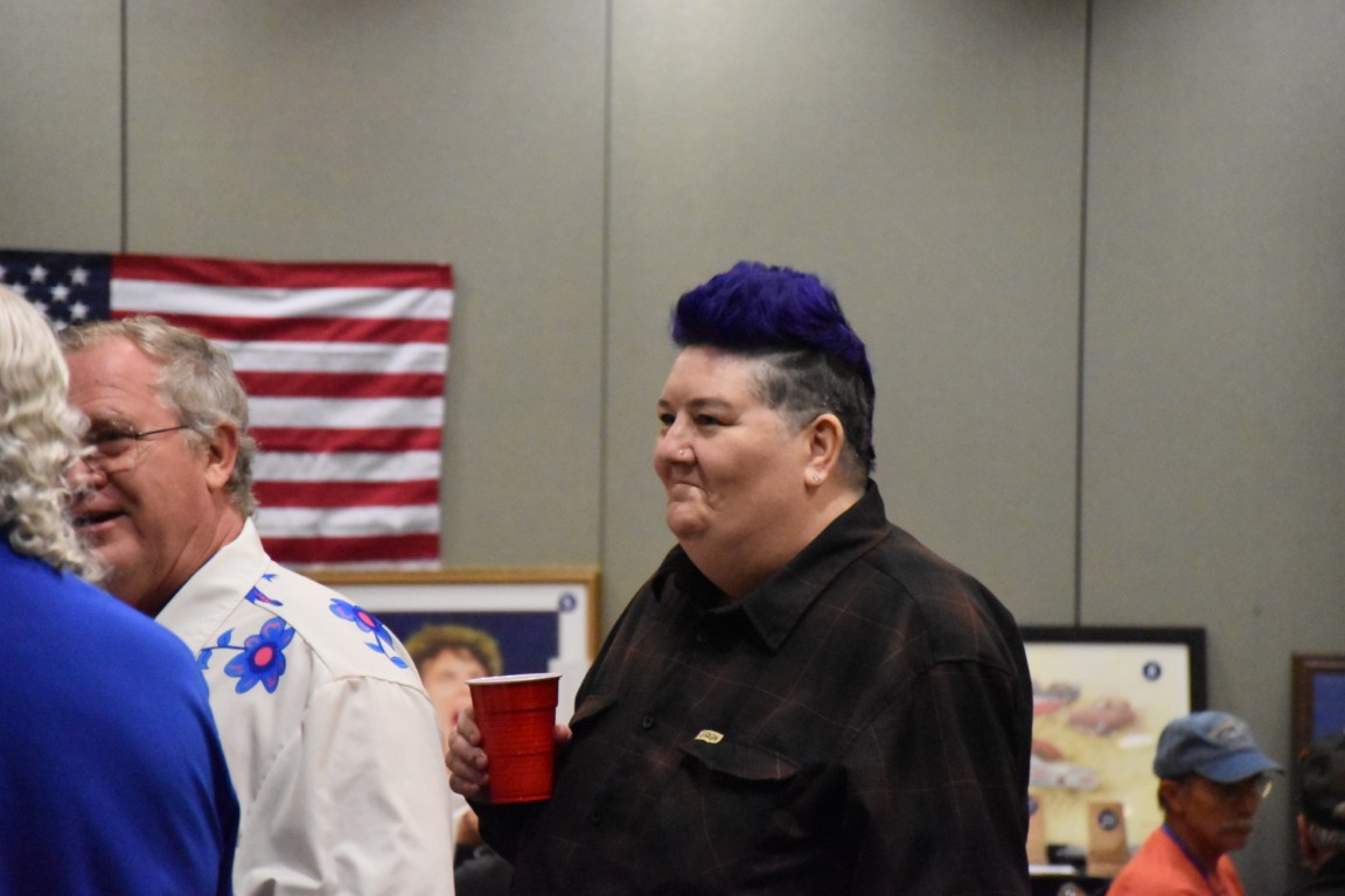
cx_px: 672
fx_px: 5884
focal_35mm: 158
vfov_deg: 8.7
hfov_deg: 13.0
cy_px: 448
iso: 9000
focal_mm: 105
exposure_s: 1/125
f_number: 5.6
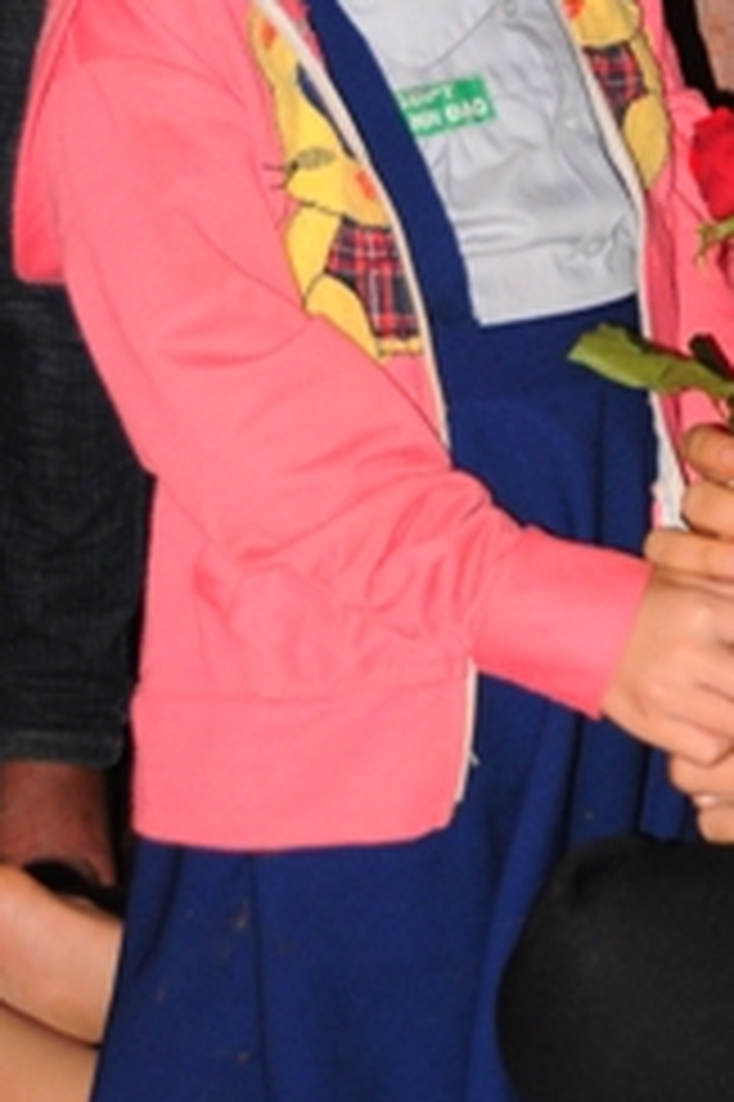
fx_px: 4318
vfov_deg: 14.4
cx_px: 826
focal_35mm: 141
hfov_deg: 9.6
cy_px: 81
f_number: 4.2
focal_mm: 36
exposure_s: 1/60
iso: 640
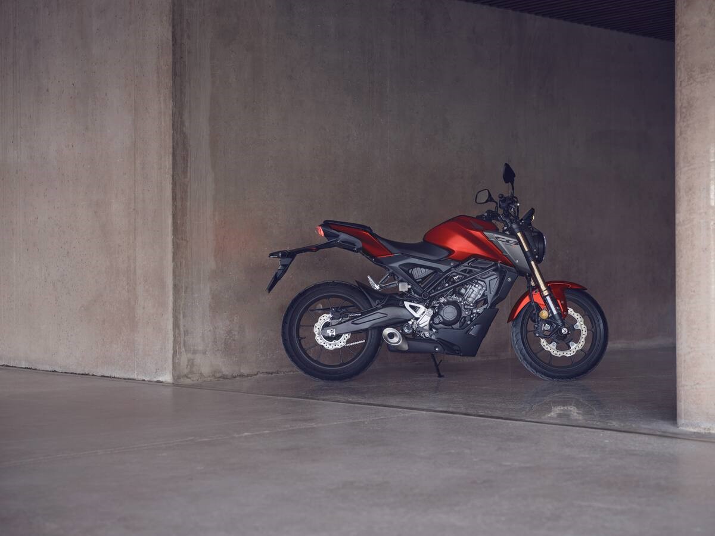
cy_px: 268
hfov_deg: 30.7
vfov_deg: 23.3
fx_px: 1301
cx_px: 358
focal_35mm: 63
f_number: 4
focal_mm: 80
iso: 400
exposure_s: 1/10
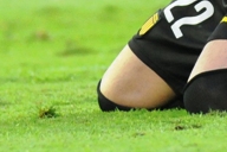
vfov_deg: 0.6
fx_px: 15113
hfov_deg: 0.9
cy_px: -150
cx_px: 194
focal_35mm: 2397
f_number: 3.5
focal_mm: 300
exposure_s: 1/400
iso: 1250
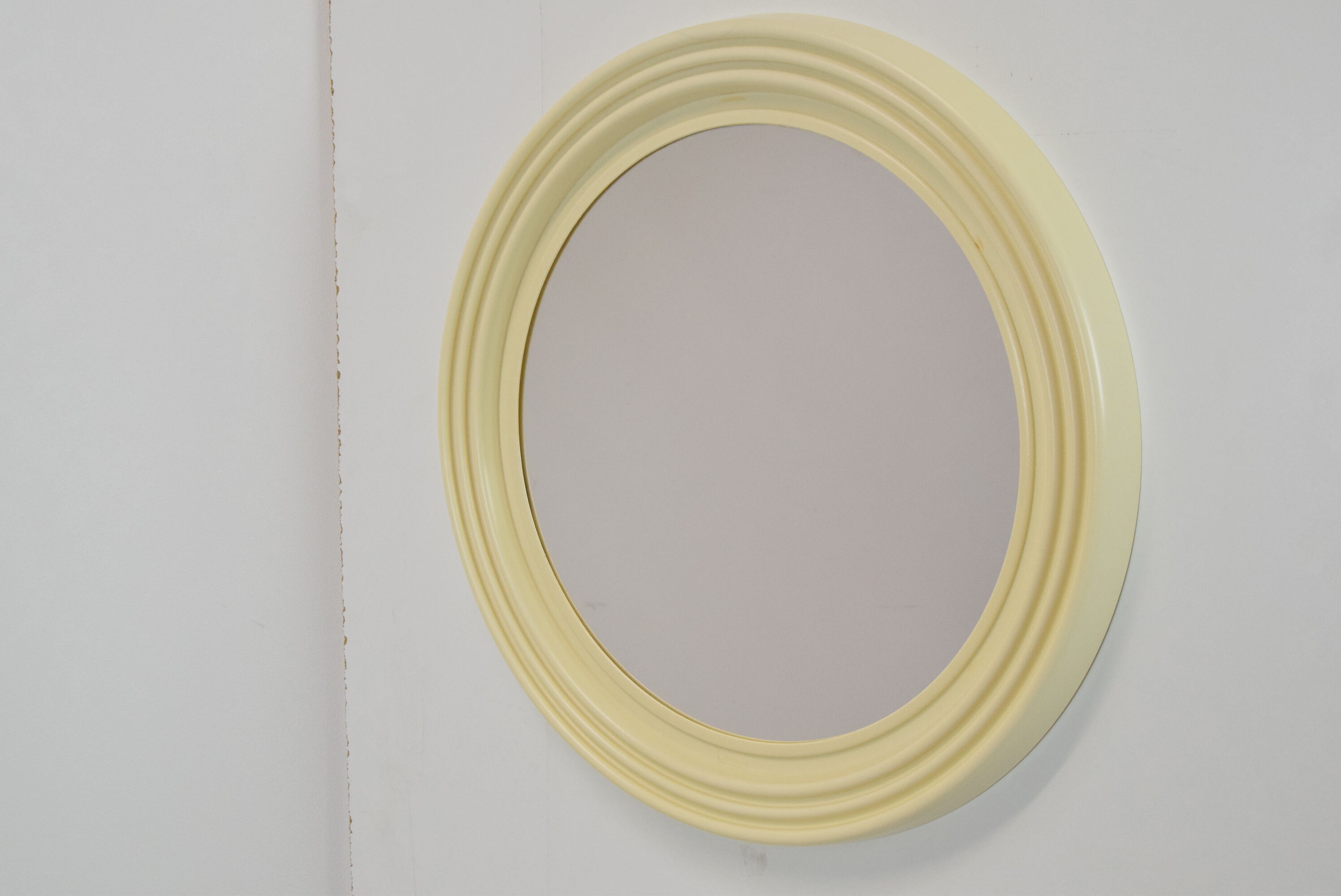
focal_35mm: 39
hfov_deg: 49.5
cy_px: 448
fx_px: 1454
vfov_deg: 34.3
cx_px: 670
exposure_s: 1/320
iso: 1600
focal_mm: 26
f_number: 9
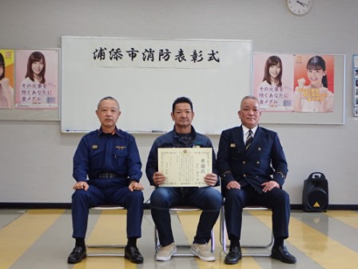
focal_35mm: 61
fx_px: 631
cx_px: 179
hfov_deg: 31.7
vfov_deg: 24.0
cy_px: 134
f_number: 3.6
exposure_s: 1/100
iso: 500
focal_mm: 11.01
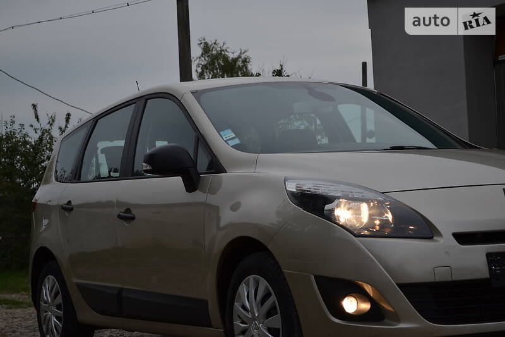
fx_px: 1157
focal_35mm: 82
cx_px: 252
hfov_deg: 24.6
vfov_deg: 16.5
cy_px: 168
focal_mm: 55
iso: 100
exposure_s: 1/125
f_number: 5.6
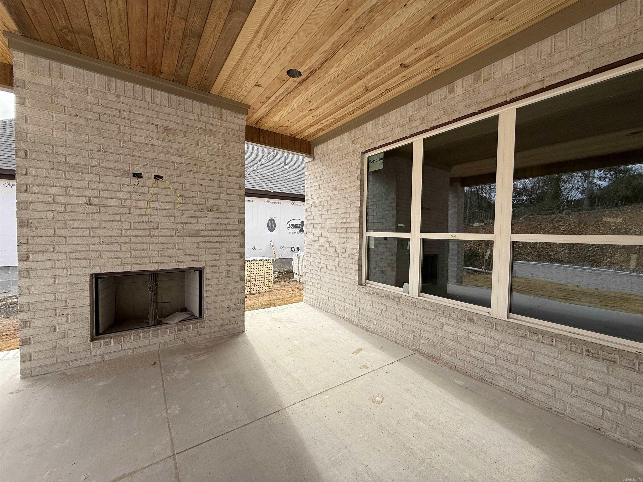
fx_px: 260
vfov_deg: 85.7
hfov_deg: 102.1
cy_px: 241
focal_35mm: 14
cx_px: 322
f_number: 2.2
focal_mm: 2.22
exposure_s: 1/664
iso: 50
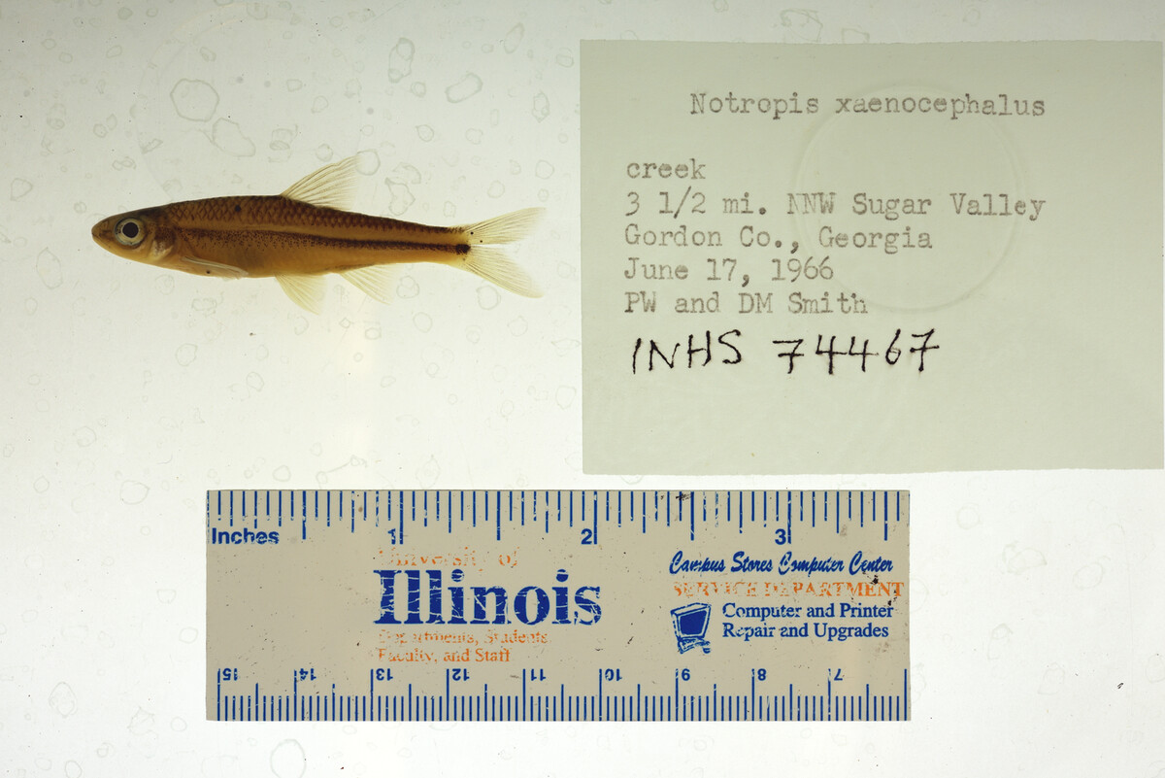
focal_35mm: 60
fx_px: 1942
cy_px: 389
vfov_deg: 22.6
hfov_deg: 33.4
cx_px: 582
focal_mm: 60
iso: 100
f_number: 10
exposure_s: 1/200
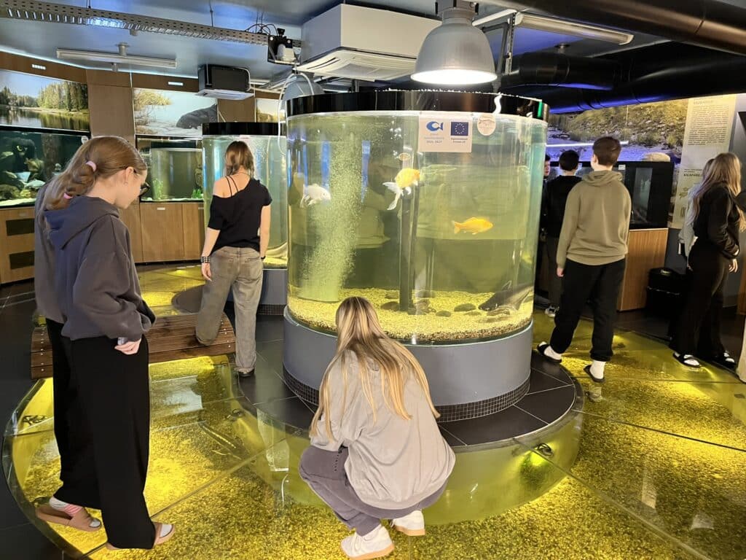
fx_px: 560
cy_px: 280
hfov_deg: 67.3
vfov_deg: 53.1
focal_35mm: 26
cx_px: 373
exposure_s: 1/33
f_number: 1.6
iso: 400
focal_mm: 5.1
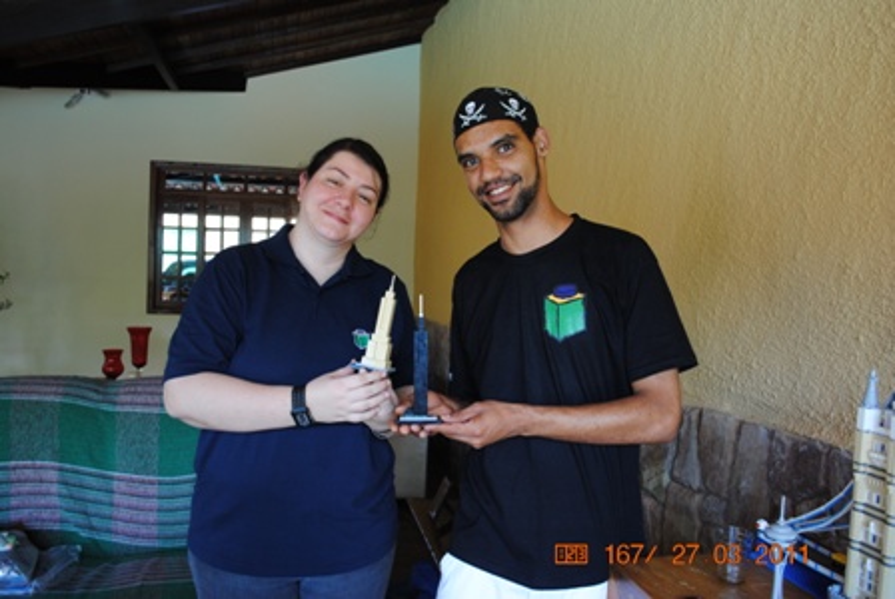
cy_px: 300
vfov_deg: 43.7
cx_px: 448
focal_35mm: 30
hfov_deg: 61.9
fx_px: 747
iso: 220
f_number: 3.8
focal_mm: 20
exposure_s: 1/30
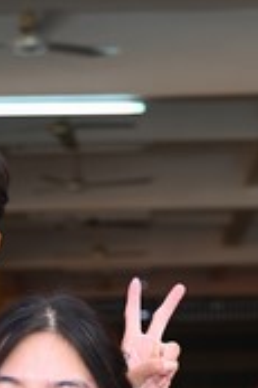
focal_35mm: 188
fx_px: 2025
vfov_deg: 10.6
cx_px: 27
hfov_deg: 7.3
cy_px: 565
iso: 500
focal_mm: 50
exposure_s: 1/160
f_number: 4
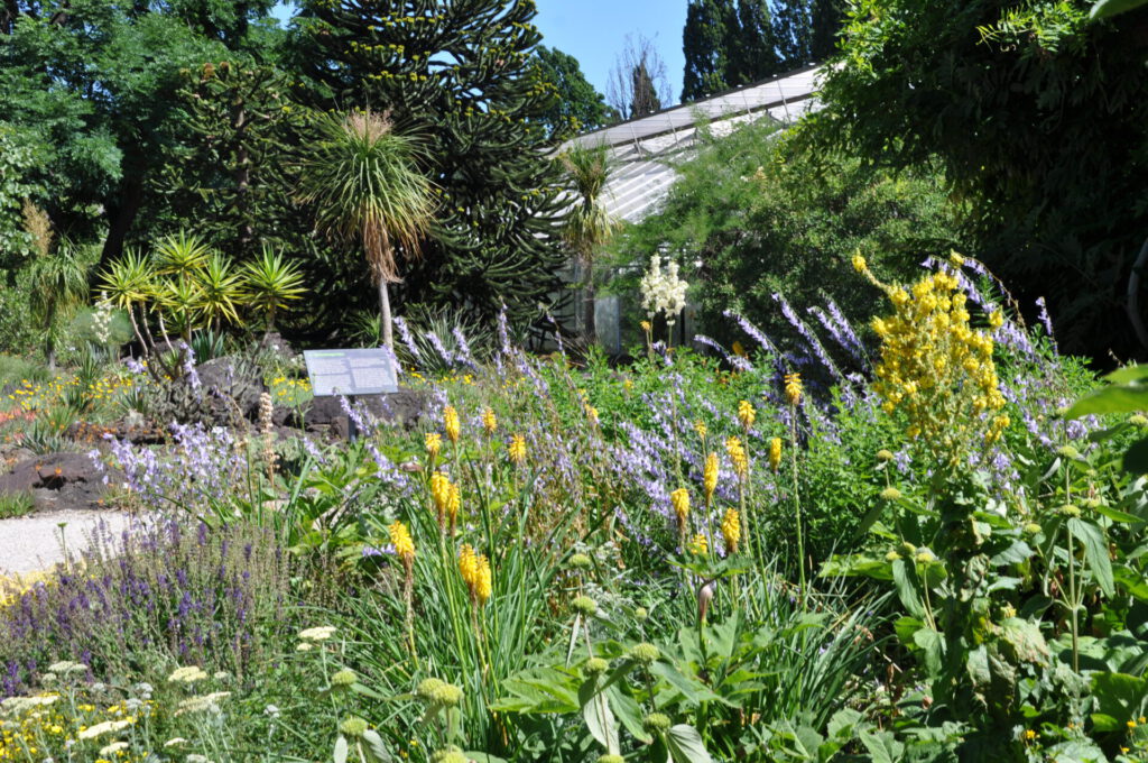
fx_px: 1672
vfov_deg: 25.7
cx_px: 574
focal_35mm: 52
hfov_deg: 37.9
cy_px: 382
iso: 200
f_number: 11
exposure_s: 1/125
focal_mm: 35
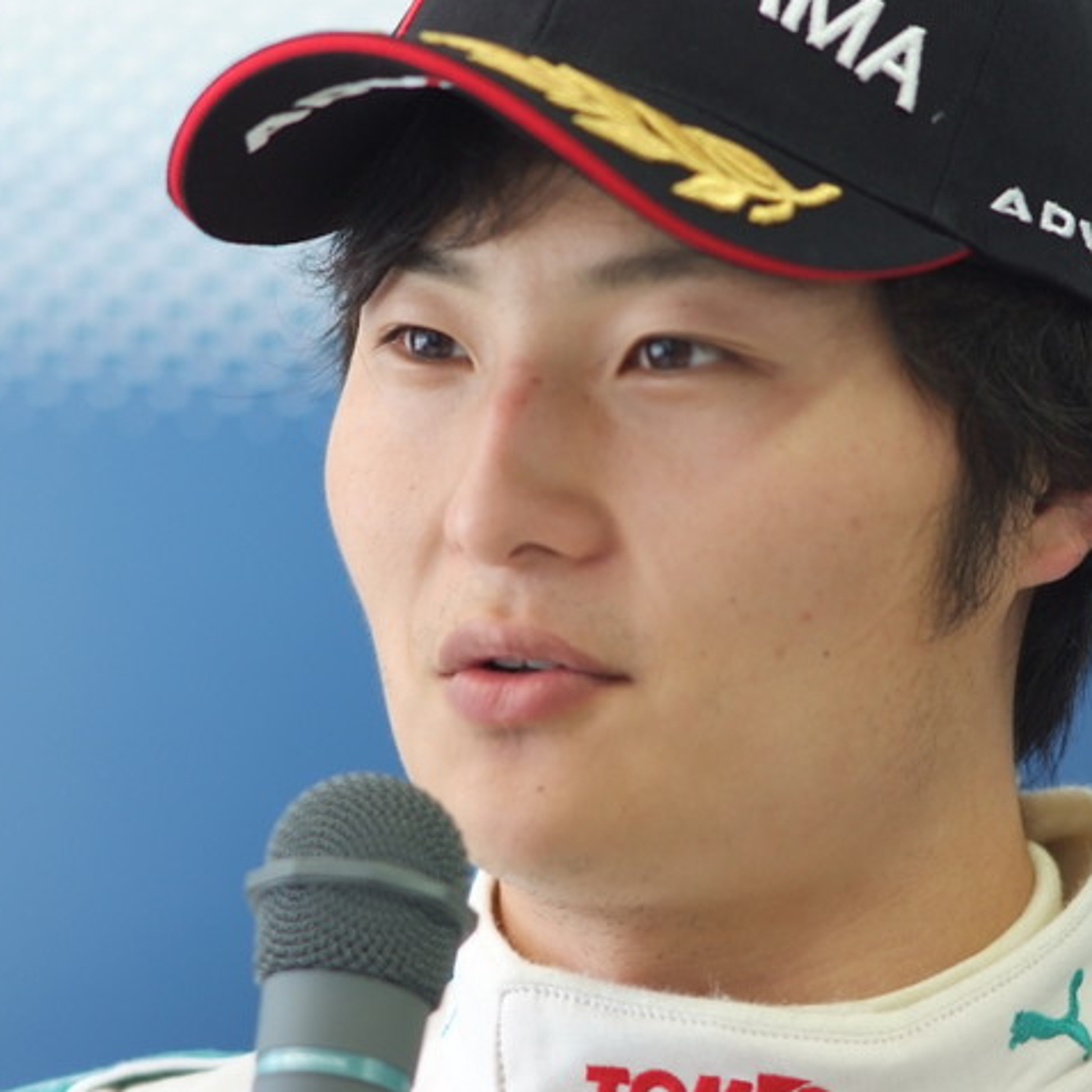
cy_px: 545
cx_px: 607
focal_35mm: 346
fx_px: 12349
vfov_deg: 5.1
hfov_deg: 5.1
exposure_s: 1/125
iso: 800
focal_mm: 180
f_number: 2.8
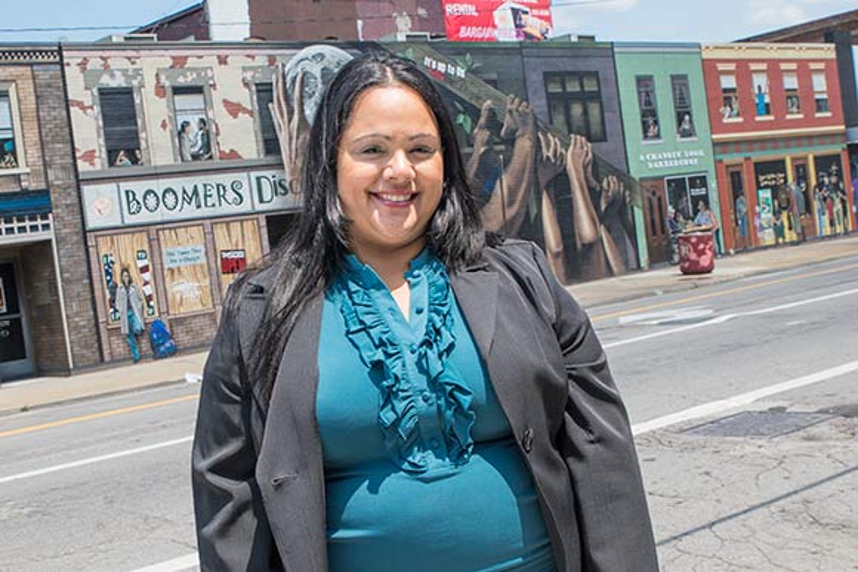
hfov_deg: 58.7
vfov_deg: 41.1
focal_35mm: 32
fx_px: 763
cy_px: 286
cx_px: 429
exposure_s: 1/250
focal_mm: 32
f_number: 13
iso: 200
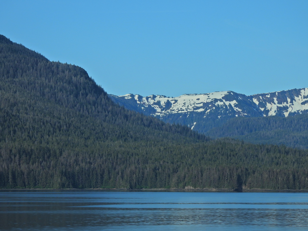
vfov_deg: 7.4
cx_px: 154
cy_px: 116
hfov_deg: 9.9
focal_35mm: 200
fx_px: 1780
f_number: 4.5
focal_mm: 35.7
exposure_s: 1/1000
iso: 100
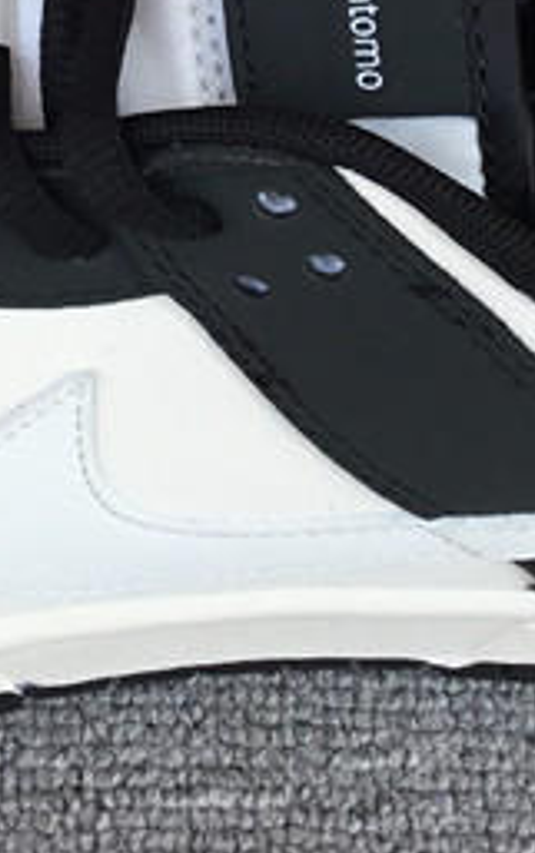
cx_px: 203
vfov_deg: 17.4
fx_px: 2678
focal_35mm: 115
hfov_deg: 11.4
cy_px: -121
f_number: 2.4
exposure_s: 1/242
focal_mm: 3.3
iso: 25
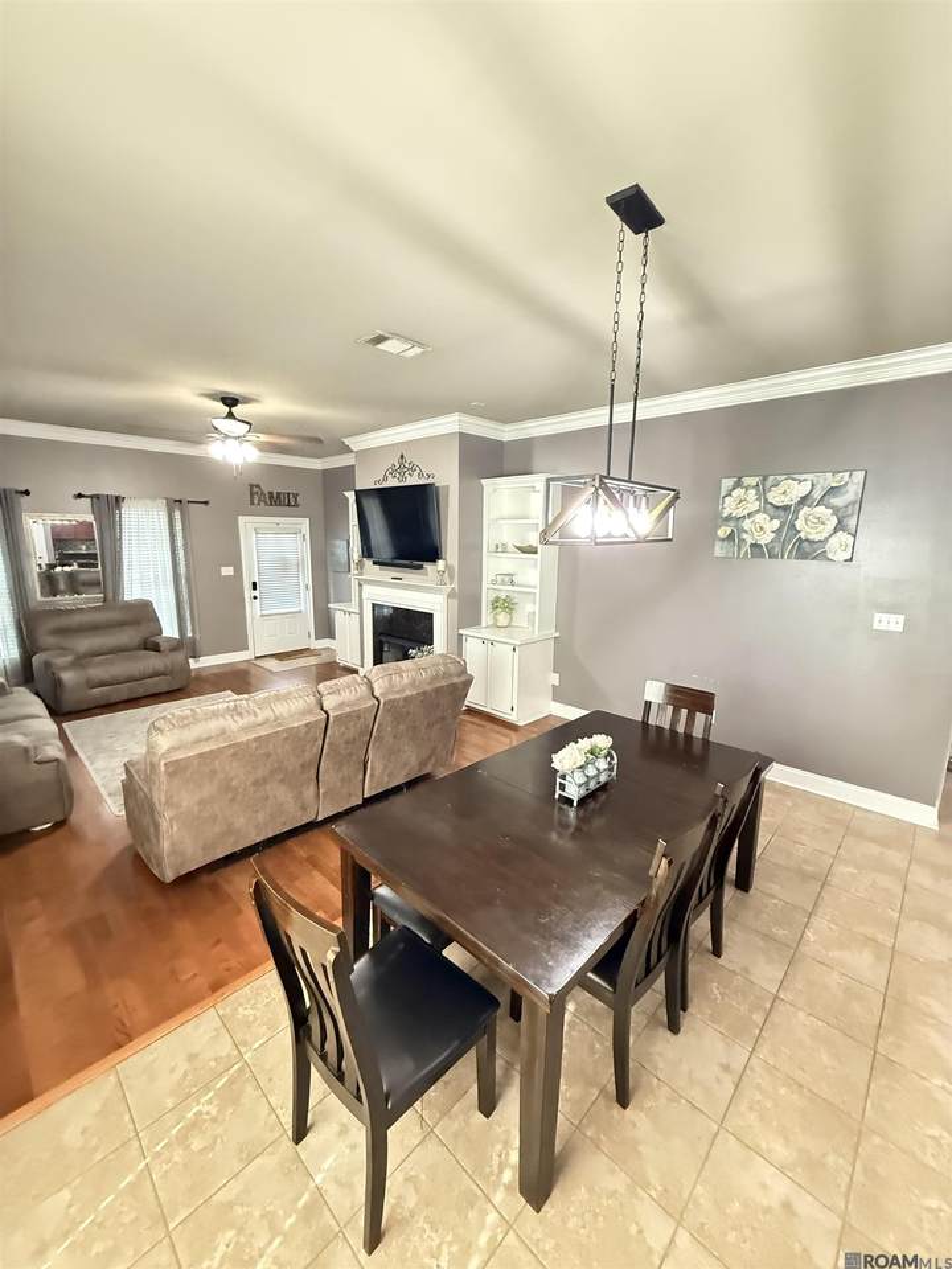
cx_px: 476
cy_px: 634
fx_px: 513
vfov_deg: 102.1
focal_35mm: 14
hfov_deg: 85.7
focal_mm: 2.22
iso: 1250
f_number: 2.2
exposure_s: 1/40
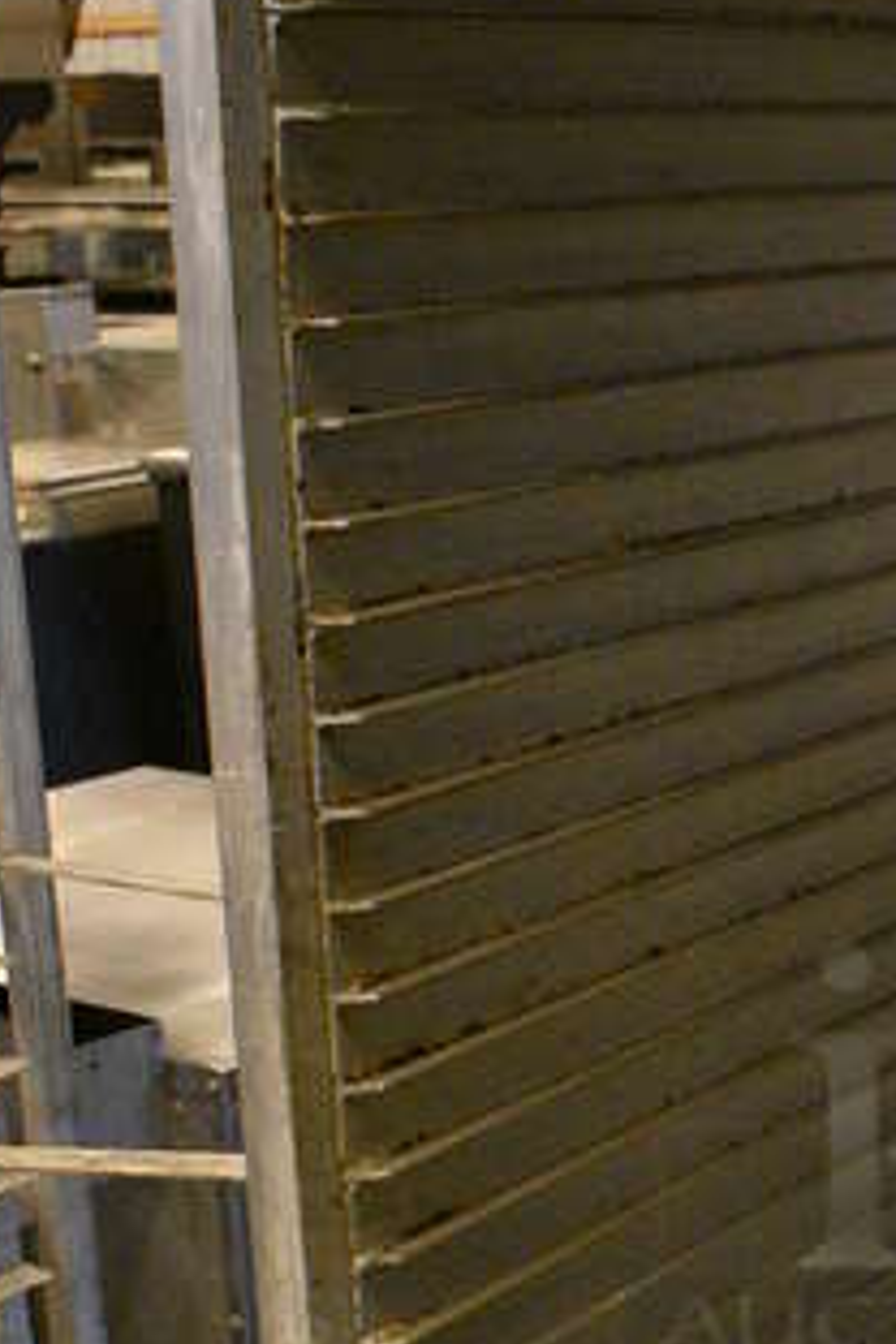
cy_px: 1144
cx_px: 1111
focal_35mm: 79
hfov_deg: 16.5
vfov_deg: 25.1
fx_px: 2949
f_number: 3.5
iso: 4500
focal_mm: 18
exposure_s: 1/125
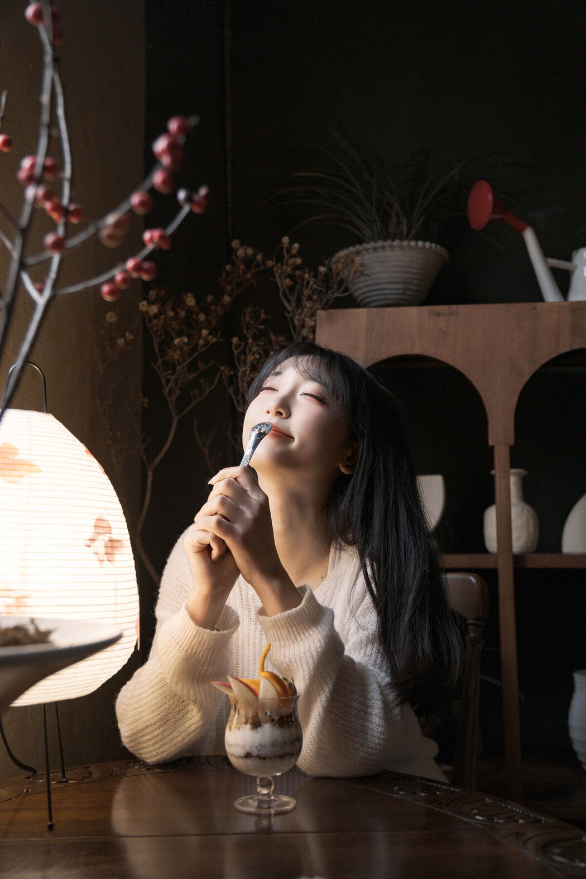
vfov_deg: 53.1
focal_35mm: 36
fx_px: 879
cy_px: 440
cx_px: 293
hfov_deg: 36.9
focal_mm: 24
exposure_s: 1/160
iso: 1250
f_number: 2.8
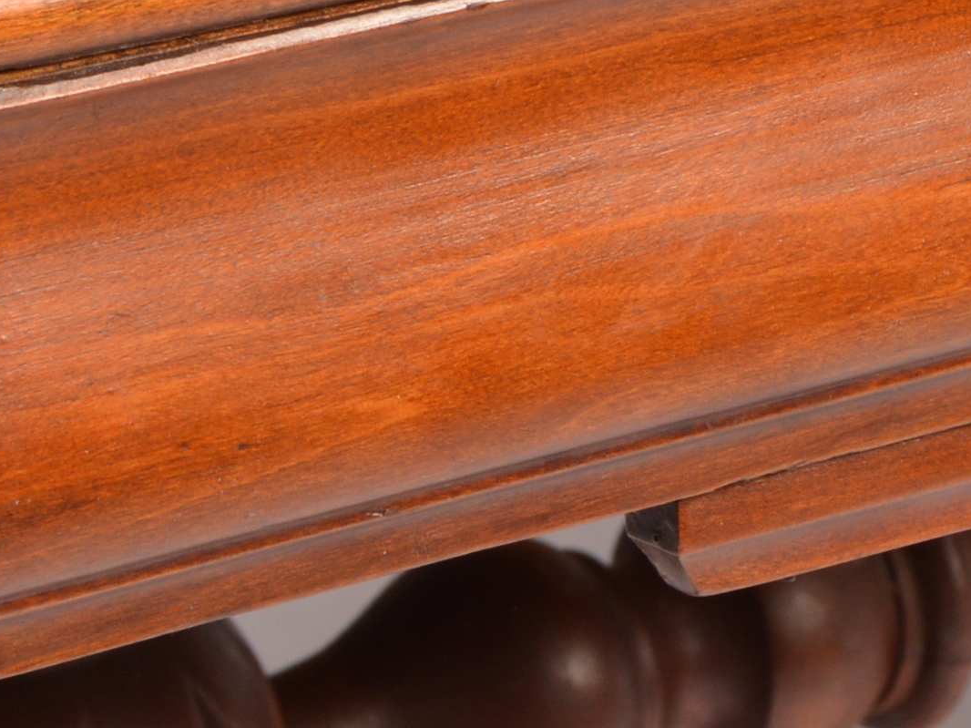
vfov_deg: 6.1
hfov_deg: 8.1
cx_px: 864
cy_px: 331
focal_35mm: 244
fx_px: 6843
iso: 200
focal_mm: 40
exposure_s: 1/125
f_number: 10
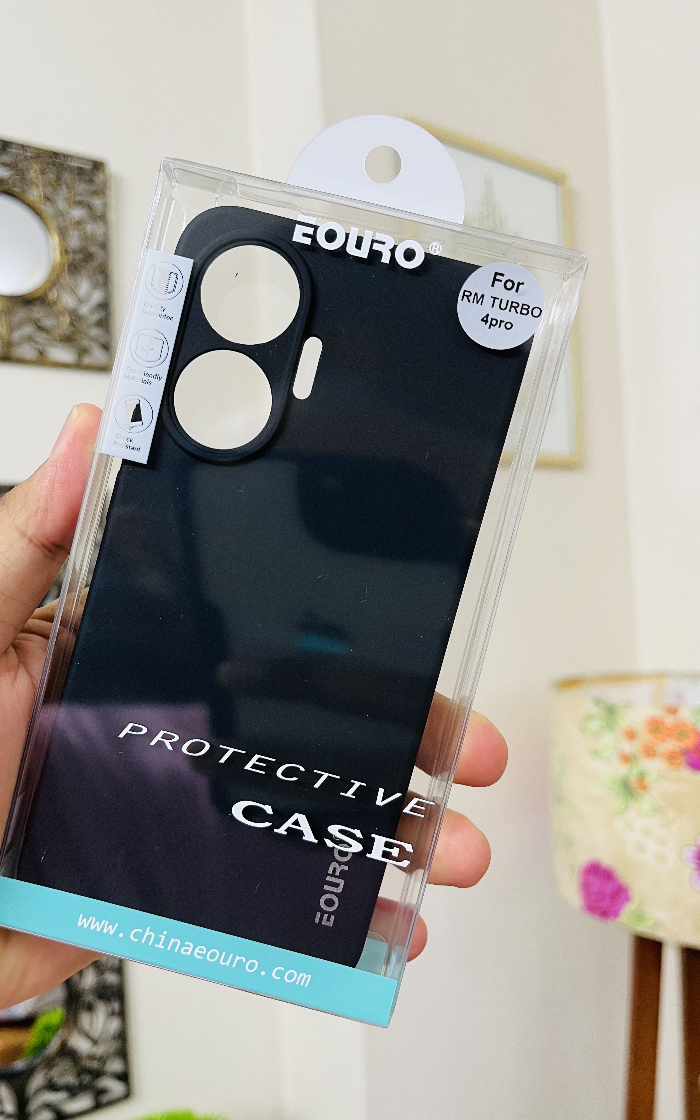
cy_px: 552
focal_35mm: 28
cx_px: 290
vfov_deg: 66.5
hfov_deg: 44.4
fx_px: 855
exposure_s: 1/50
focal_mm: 5.1
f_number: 1.6
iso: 100
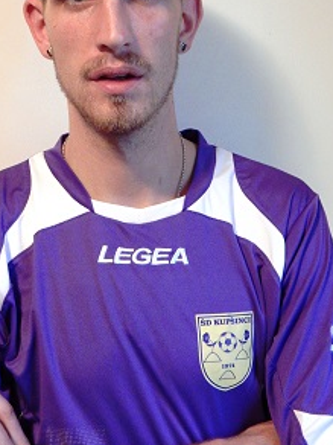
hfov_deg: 24.8
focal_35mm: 59
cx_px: 128
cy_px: 163
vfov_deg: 32.5
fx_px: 757
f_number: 3.6
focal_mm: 7.7
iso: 200
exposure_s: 1/5
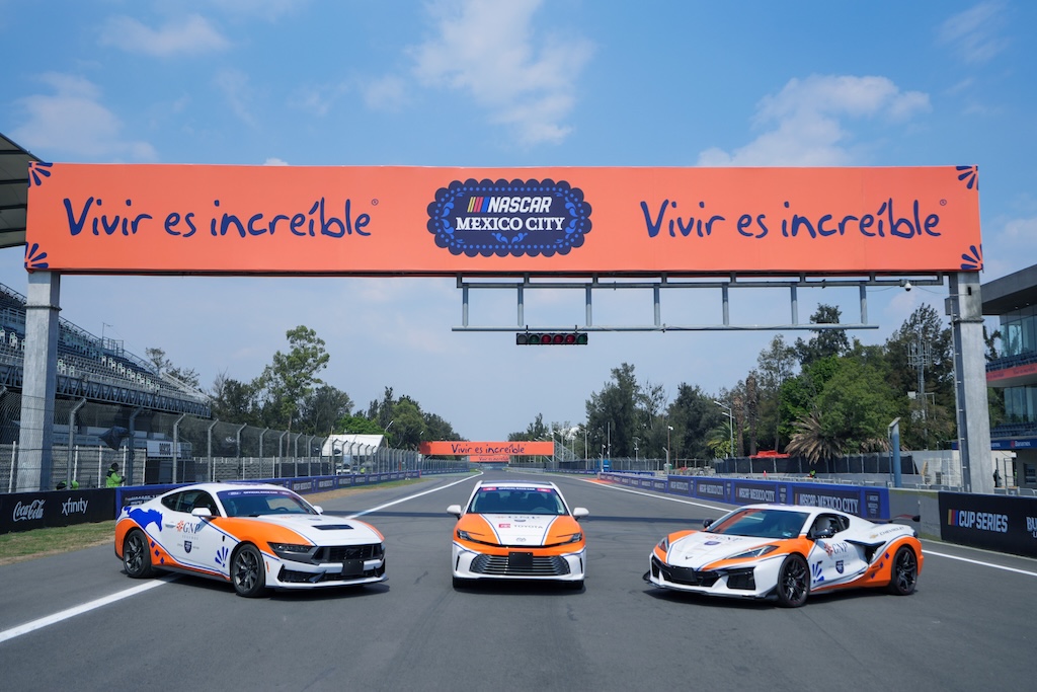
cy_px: 346
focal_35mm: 35
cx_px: 518
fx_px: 1008
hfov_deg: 54.4
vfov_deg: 37.9
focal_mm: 35
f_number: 3.5
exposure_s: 1/3200
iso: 160
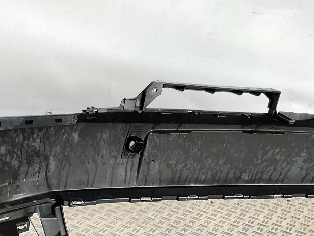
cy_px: 269
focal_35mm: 68
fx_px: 617
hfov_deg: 27.9
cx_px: 55
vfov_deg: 20.5
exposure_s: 1/50
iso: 50
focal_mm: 3
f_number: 1.8
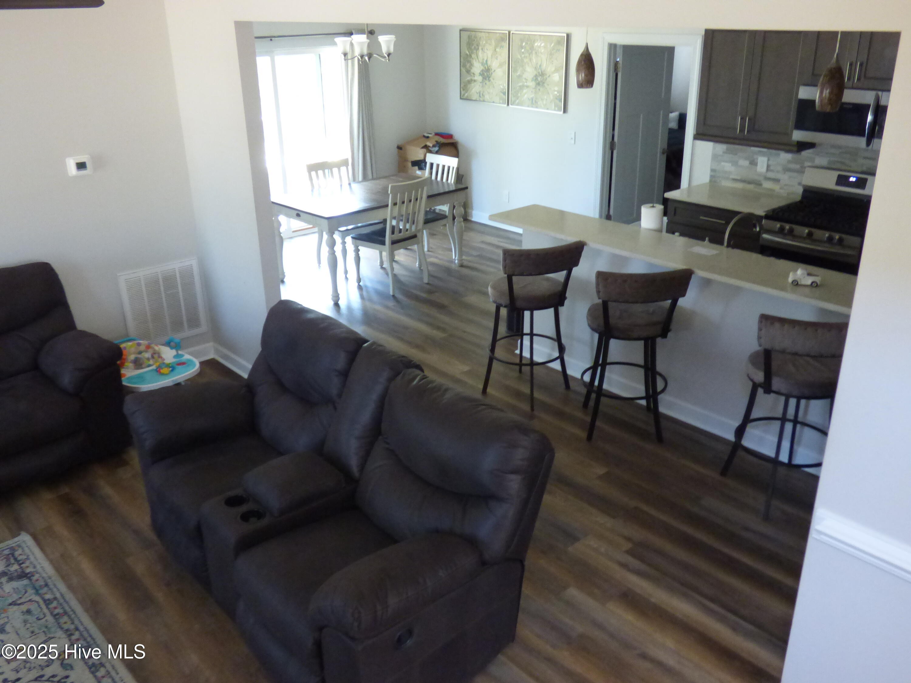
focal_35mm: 30
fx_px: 790
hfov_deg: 60.0
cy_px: 342
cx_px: 456
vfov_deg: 46.8
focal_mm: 5.29
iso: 800
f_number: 3.3
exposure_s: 1/20
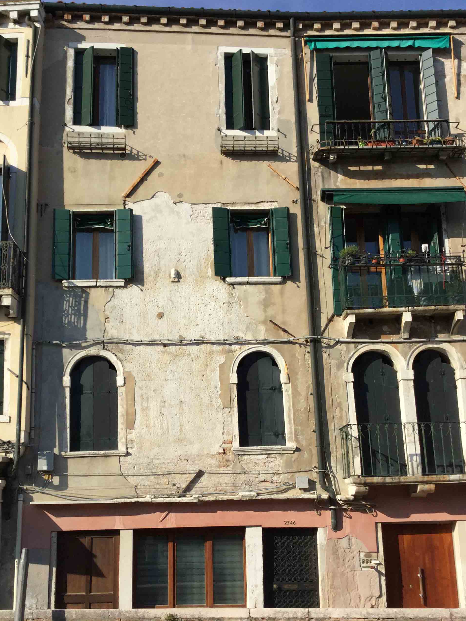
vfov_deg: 46.6
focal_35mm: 40
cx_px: 185
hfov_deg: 35.8
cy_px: 360
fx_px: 718
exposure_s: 1/1567
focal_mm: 3.3
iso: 25
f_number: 2.4
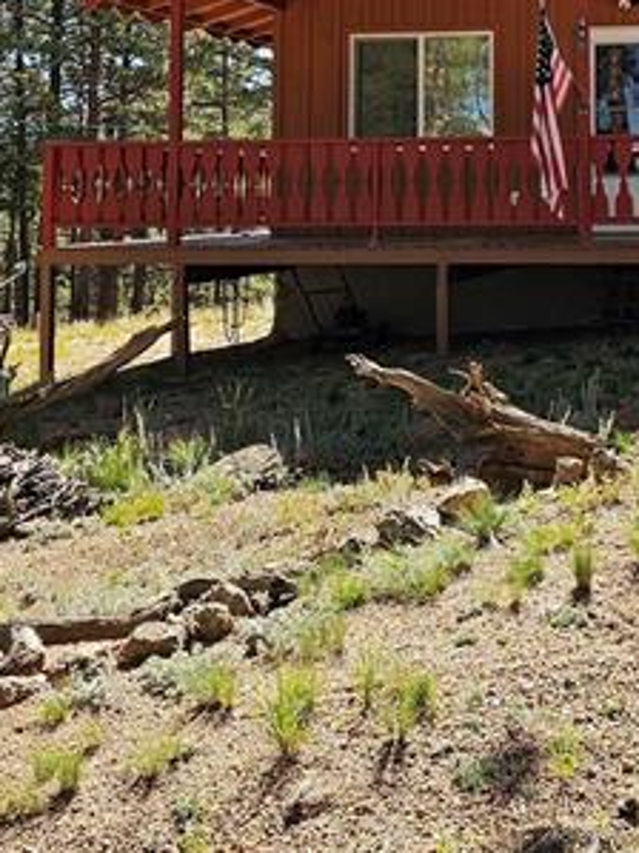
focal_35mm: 59
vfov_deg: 31.1
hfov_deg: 23.9
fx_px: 1453
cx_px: 618
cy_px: 68
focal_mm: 6.3
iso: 10
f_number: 1.7
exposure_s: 1/286
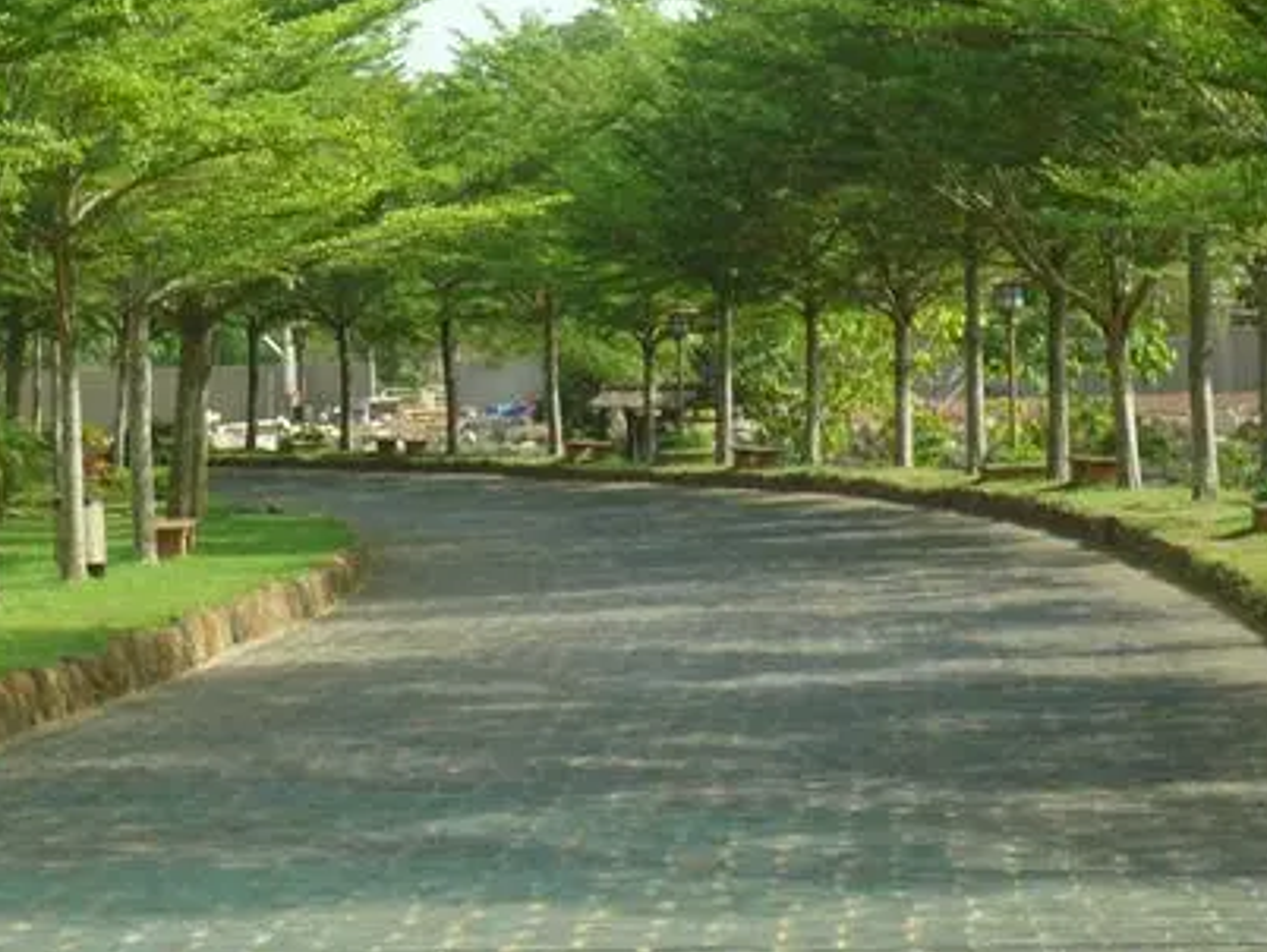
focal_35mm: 135
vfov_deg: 11.0
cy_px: 315
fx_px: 4944
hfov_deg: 14.6
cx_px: 635
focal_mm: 14.2
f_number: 5
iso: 100
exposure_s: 1/200
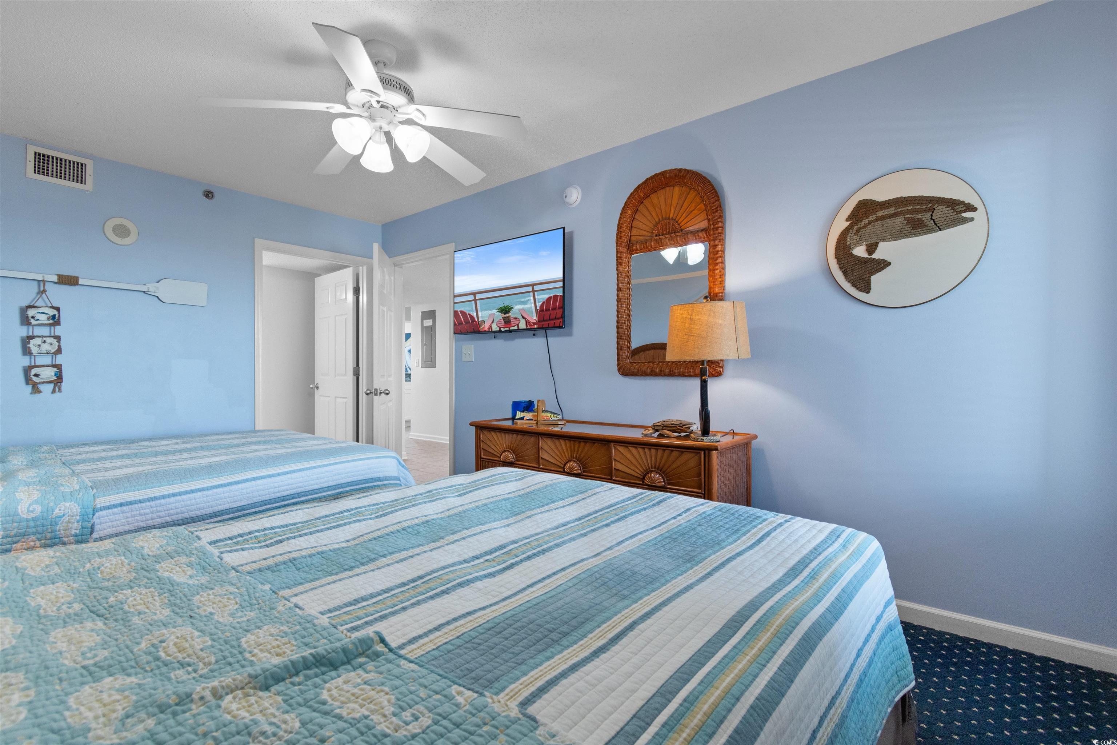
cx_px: 558
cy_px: 372
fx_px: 496
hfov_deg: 96.7
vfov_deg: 73.7
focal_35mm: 16
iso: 100
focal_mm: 11
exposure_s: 1/1.25
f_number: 4.8
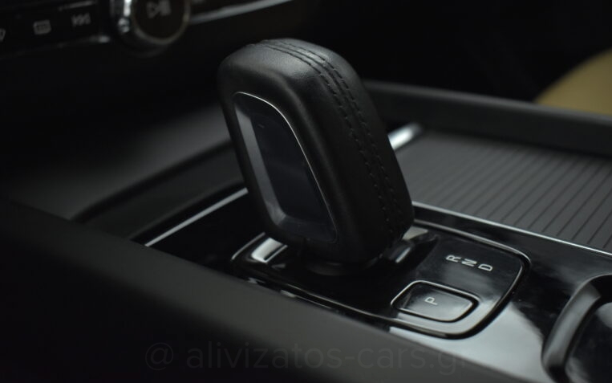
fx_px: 642
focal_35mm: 39
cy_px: 180
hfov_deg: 50.9
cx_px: 307
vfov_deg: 33.2
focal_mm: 25
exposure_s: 1/125
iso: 1600
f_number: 4
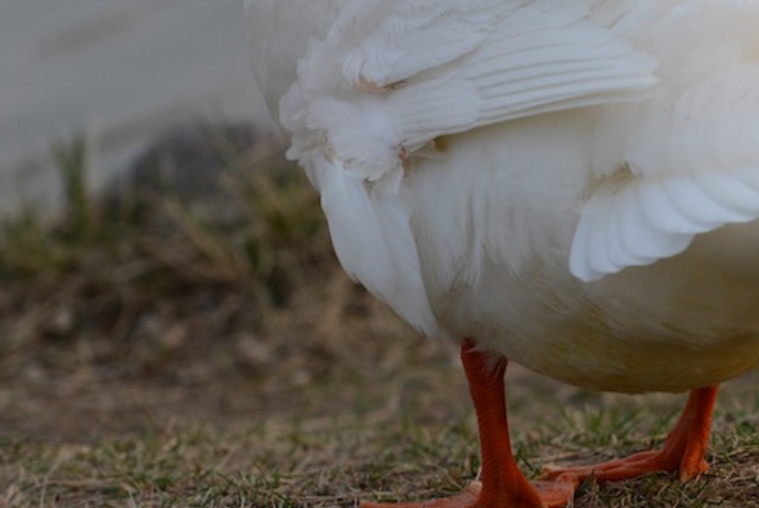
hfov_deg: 4.2
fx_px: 10340
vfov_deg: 2.8
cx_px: 1047
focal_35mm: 490
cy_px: 87
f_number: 4.5
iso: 640
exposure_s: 1/800
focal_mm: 150
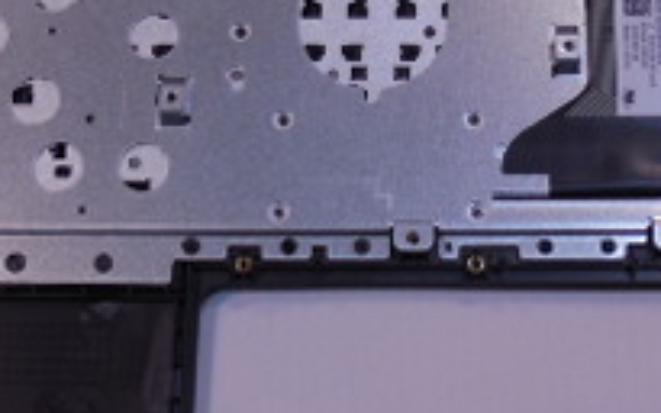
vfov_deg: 15.1
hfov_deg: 24.0
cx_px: 432
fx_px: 1549
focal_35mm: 86
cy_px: 87
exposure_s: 1/30
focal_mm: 4.6
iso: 125
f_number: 3.5
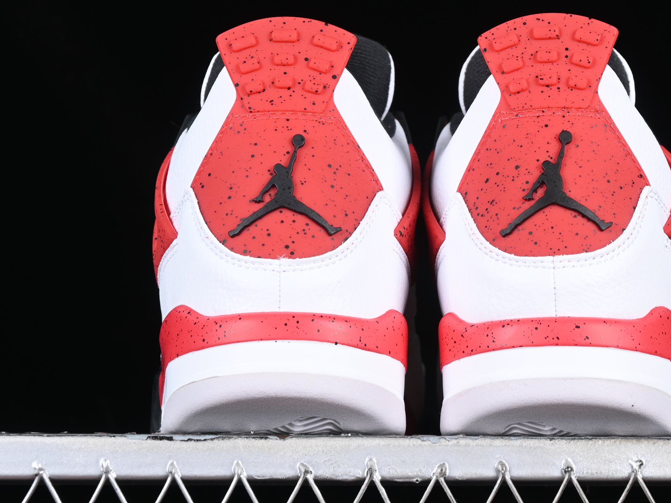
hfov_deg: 16.0
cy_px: 205
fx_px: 2384
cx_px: 428
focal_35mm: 123
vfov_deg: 12.0
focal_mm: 50
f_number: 7.1
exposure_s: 1/80
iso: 160
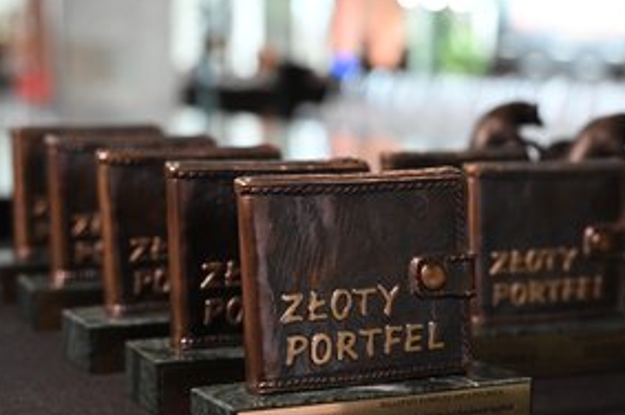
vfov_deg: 20.2
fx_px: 1162
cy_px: 291
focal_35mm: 67
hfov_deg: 30.0
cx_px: 389
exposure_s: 1/30
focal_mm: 46
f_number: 4
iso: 2500
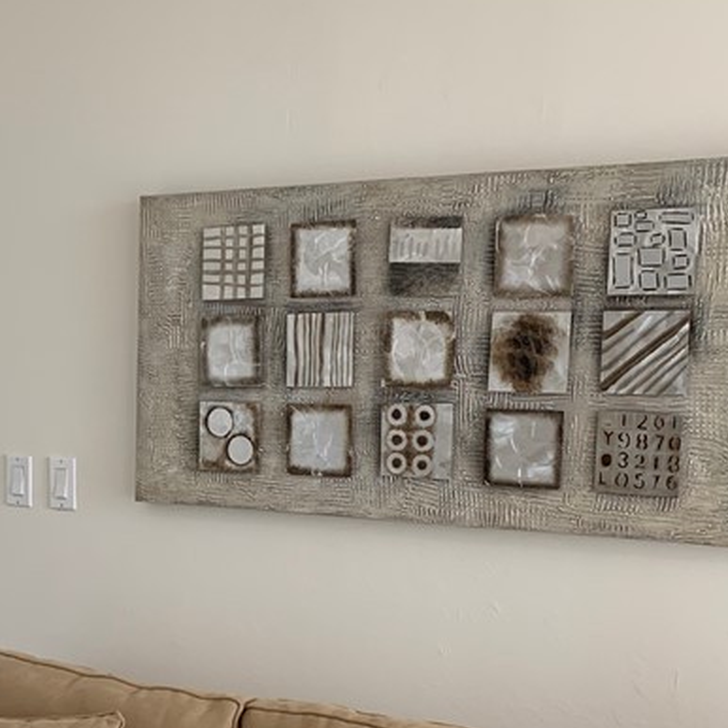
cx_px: 75
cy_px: 577
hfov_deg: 27.2
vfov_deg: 27.6
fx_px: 1451
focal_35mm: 61
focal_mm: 4.25
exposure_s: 1/121
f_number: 1.8
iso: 80
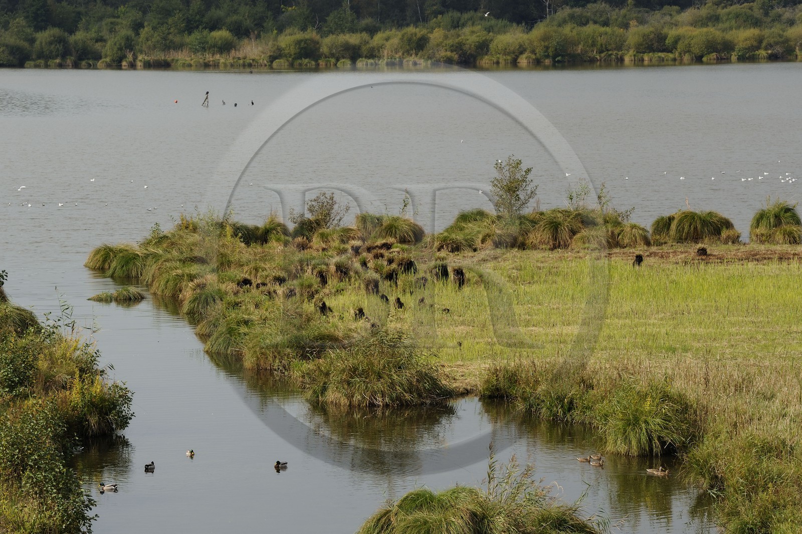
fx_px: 3229
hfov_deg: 14.2
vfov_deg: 9.5
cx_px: 401
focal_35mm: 145
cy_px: 267
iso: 200
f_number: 11
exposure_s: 1/200
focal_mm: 145
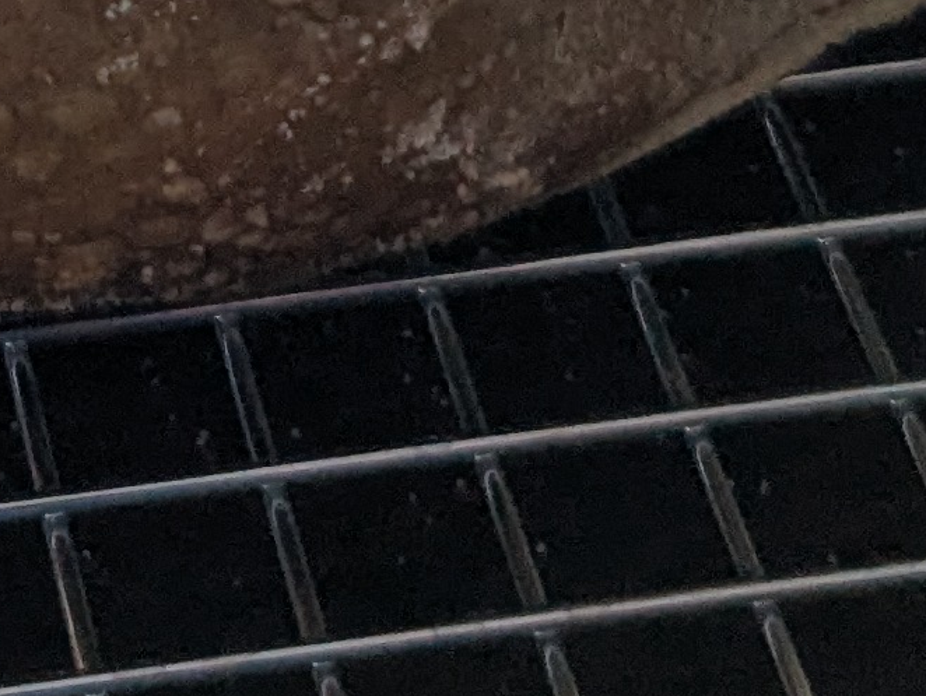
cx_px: -32
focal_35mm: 148
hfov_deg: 13.1
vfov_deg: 9.2
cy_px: -873
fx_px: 3963
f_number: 1.85
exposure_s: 1/216
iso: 50
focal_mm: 6.81
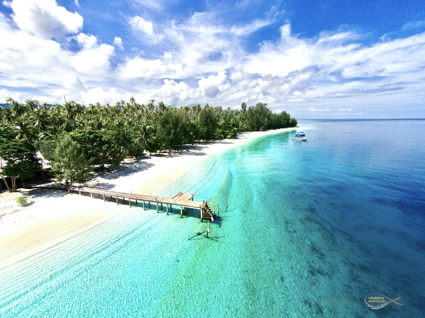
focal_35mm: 30
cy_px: 159
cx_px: 212
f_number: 2.8
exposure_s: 1/4500
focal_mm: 5
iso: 100
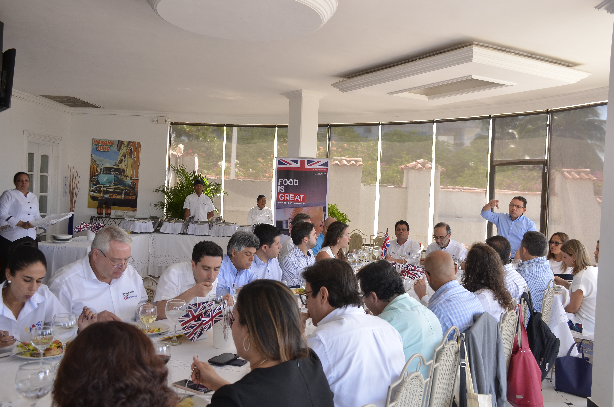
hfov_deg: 55.2
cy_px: 204
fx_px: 587
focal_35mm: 34
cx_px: 307
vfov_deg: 38.2
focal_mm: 23
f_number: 5.6
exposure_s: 1/100
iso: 500
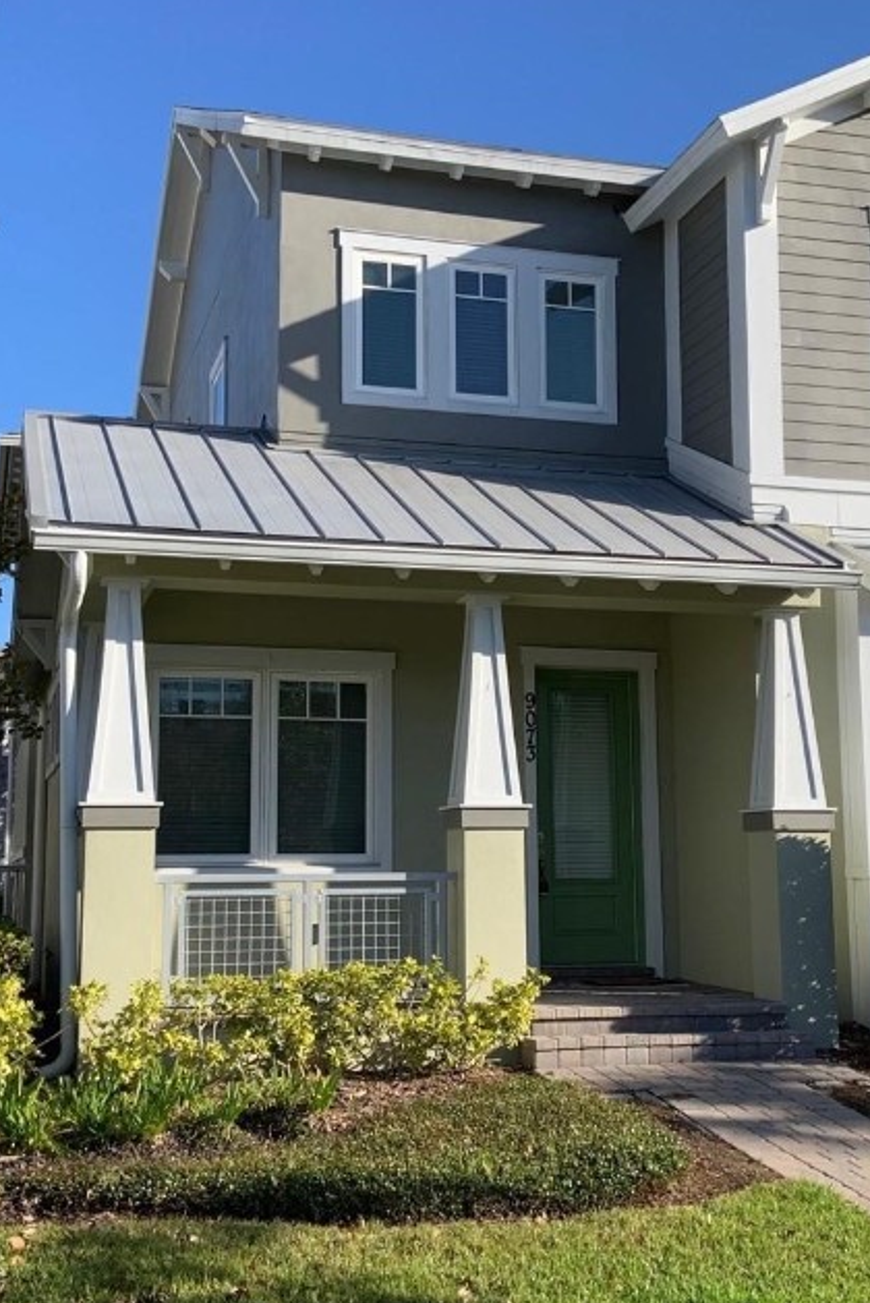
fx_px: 1593
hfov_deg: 30.5
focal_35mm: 44
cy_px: 669
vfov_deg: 44.5
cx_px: 456
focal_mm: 4.25
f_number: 1.8
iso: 25
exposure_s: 1/1585
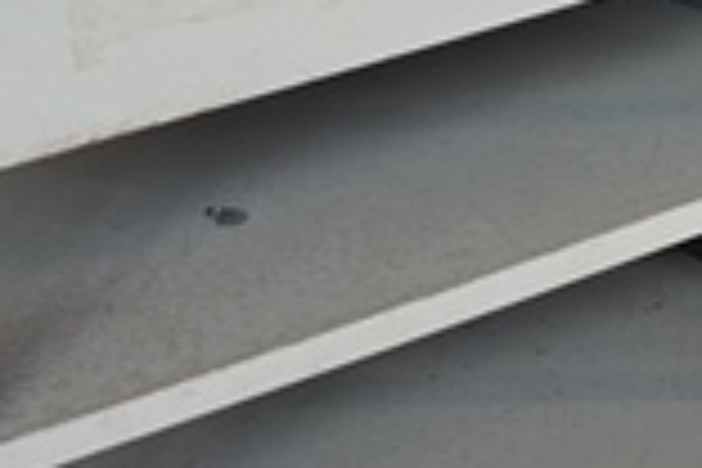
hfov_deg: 18.4
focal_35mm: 111
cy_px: 148
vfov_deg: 12.3
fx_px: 2164
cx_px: 466
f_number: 4
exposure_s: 1/60
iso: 100
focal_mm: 16
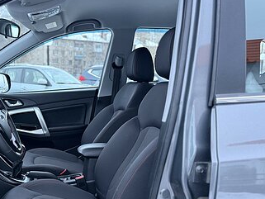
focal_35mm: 41
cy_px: 138
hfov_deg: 43.8
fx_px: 314
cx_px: 57
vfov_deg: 34.7
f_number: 1.78
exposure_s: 1/60
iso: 640
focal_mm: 6.76
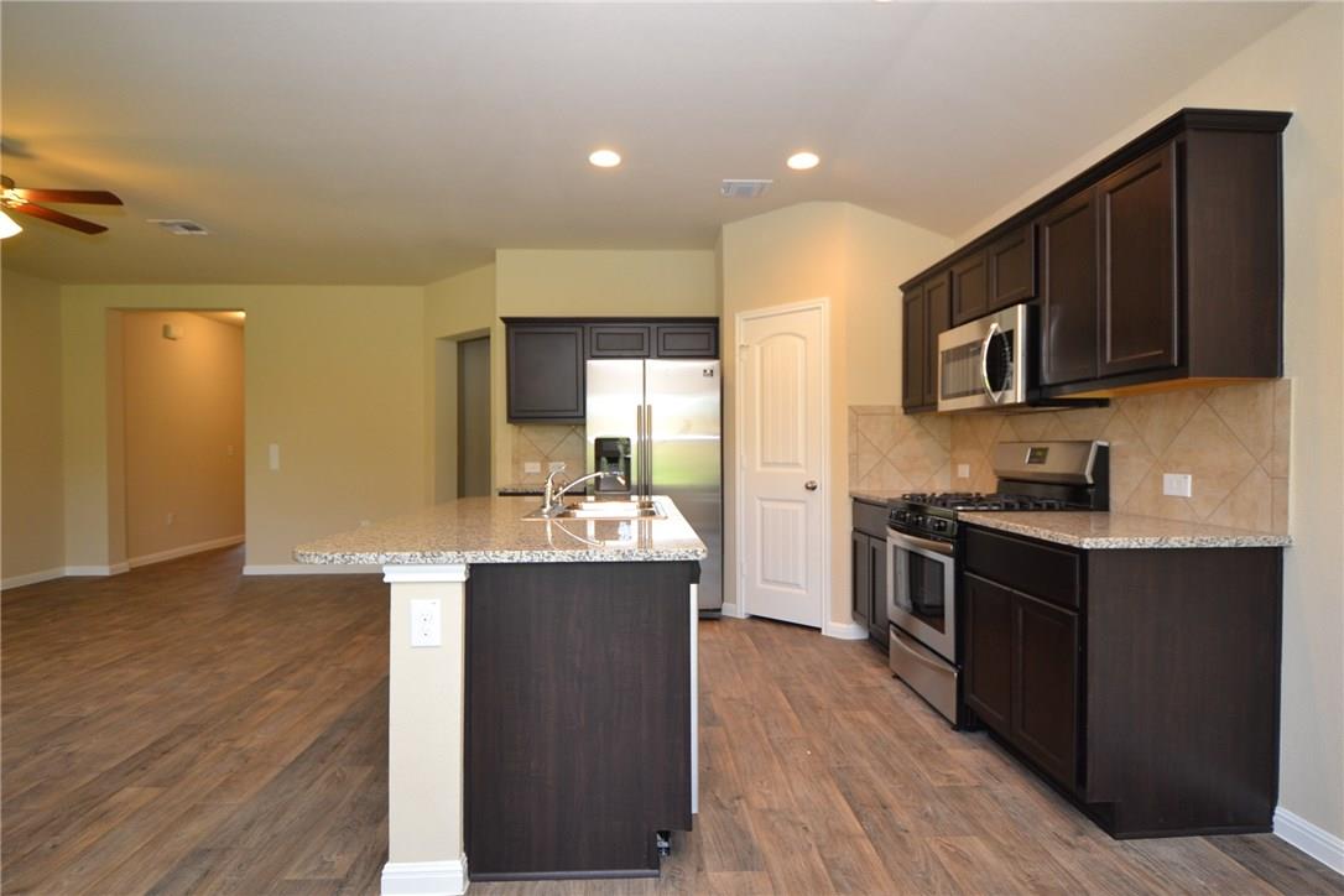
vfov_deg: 67.4
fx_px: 672
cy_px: 448
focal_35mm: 18
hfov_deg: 90.0
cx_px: 672
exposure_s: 1/60
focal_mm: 12
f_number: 3.8
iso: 560
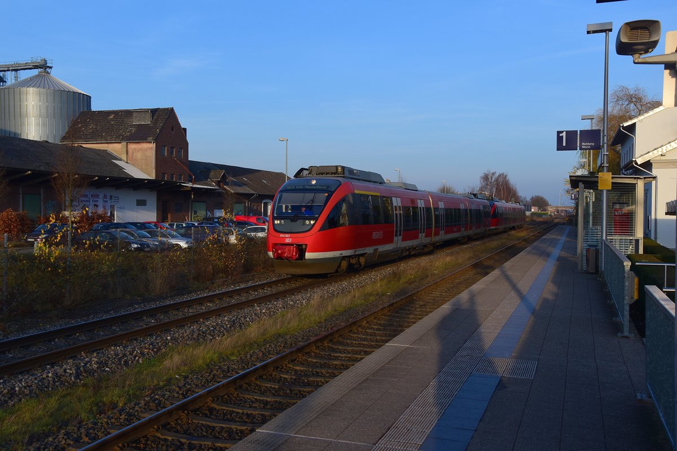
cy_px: 226
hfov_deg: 49.6
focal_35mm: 39
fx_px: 733
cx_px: 338
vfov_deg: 34.2
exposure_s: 1/640
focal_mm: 26
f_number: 8
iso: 320
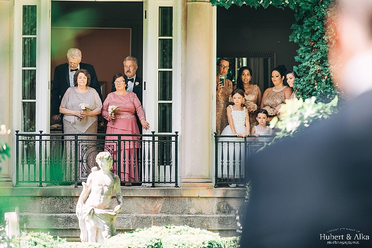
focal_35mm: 200
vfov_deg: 6.9
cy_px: 124
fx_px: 2067
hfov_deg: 10.3
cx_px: 186
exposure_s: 1/500
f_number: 2.8
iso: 320
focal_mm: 200
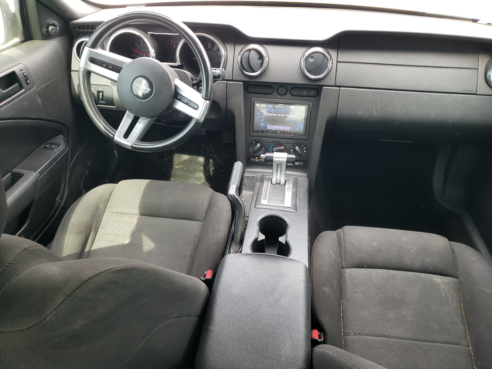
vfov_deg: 53.1
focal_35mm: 26
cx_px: 246
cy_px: 184
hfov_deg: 67.3
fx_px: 370
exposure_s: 1/50
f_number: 1.5
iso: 54
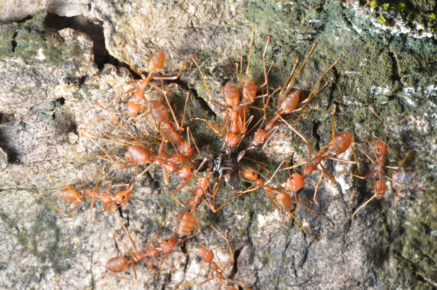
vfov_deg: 8.7
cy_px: 145
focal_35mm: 158
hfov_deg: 13.1
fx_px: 1908
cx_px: 218
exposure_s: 1/50
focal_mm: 105
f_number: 25
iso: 500
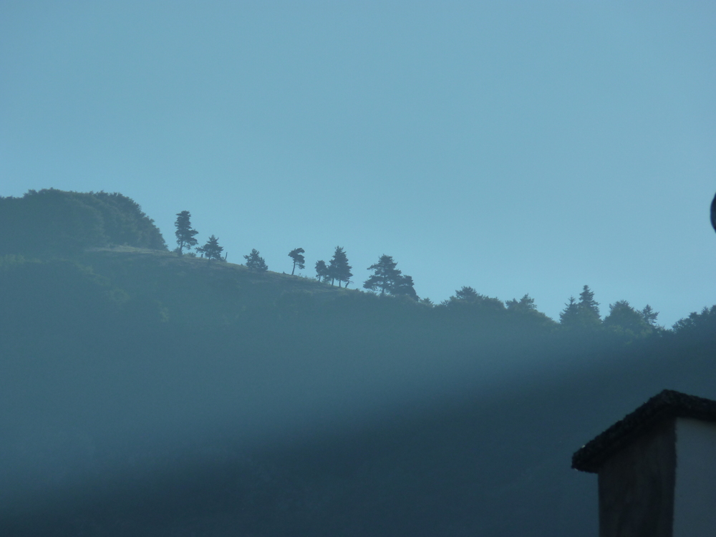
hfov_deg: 5.6
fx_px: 7281
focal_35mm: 352
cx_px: 358
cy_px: 268
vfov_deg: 4.2
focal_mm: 62.5
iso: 125
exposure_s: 1/320
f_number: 5.6
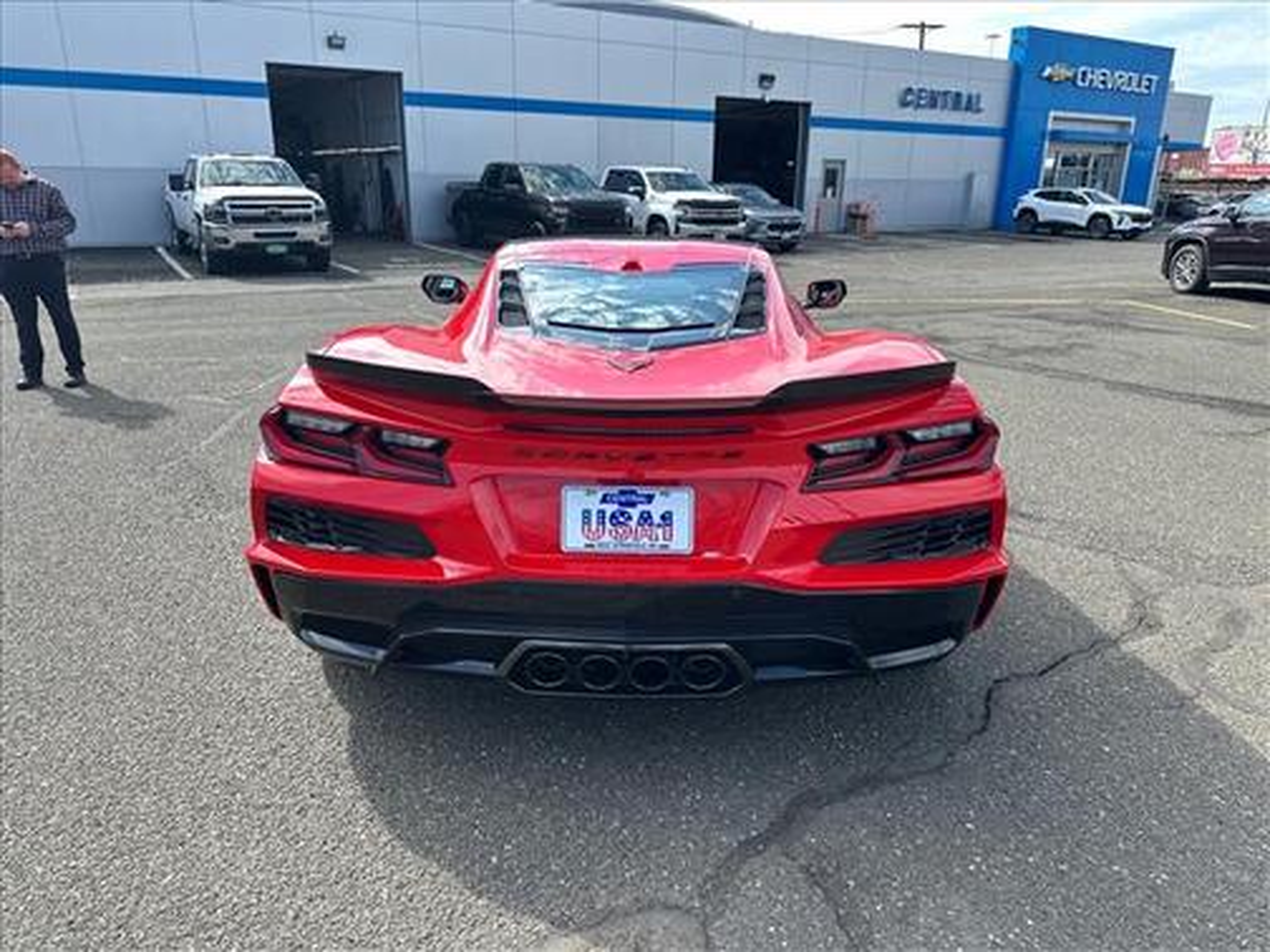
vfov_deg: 56.8
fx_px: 881
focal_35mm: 24
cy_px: 476
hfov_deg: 71.6
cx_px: 635
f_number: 1.78
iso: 80
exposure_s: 1/650
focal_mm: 6.86
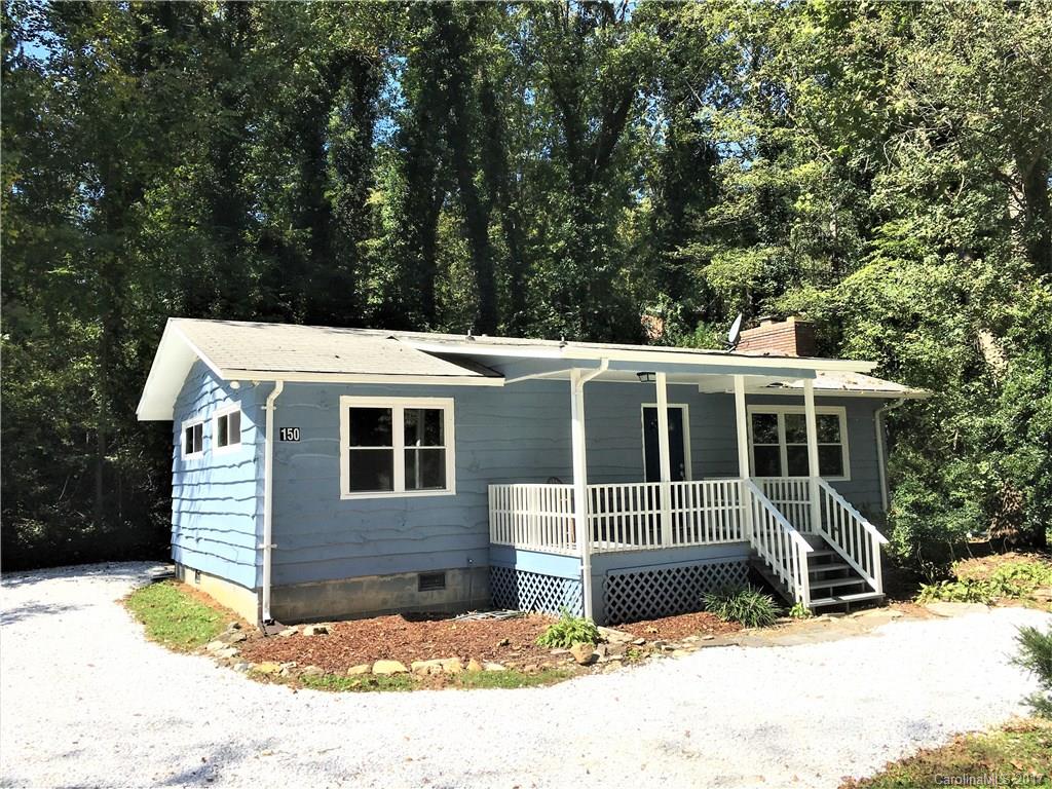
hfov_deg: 61.7
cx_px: 526
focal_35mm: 29
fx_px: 881
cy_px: 394
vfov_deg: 48.2
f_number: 2.2
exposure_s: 1/1202
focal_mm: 4.15
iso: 25
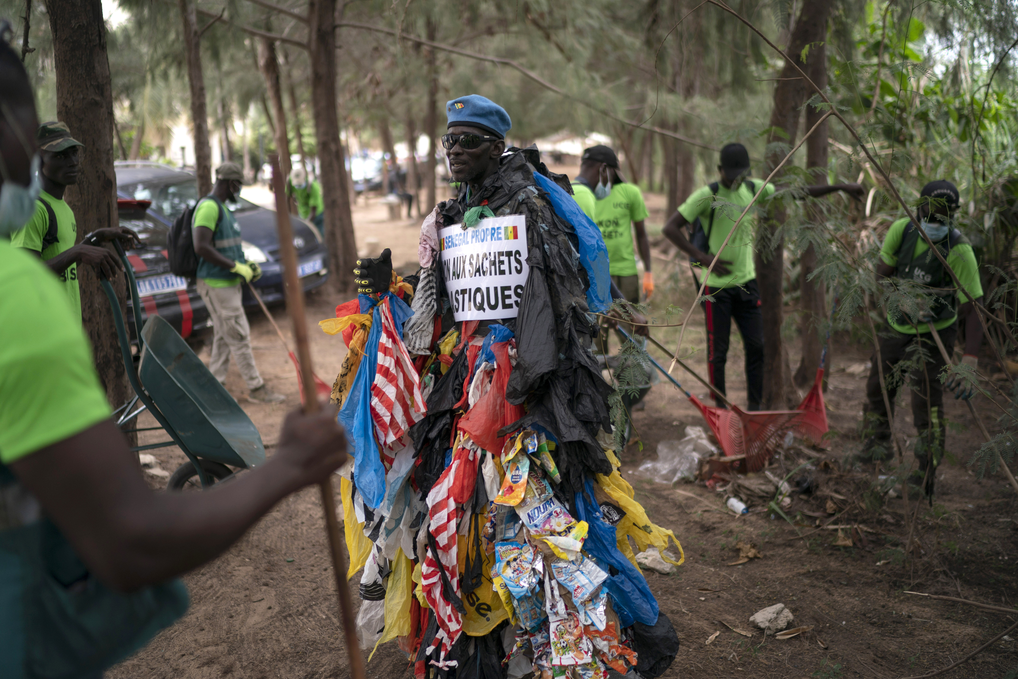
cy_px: 340
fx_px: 990
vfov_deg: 37.9
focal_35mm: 35
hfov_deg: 54.4
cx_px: 509
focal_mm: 35
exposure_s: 1/1000
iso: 200
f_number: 1.4
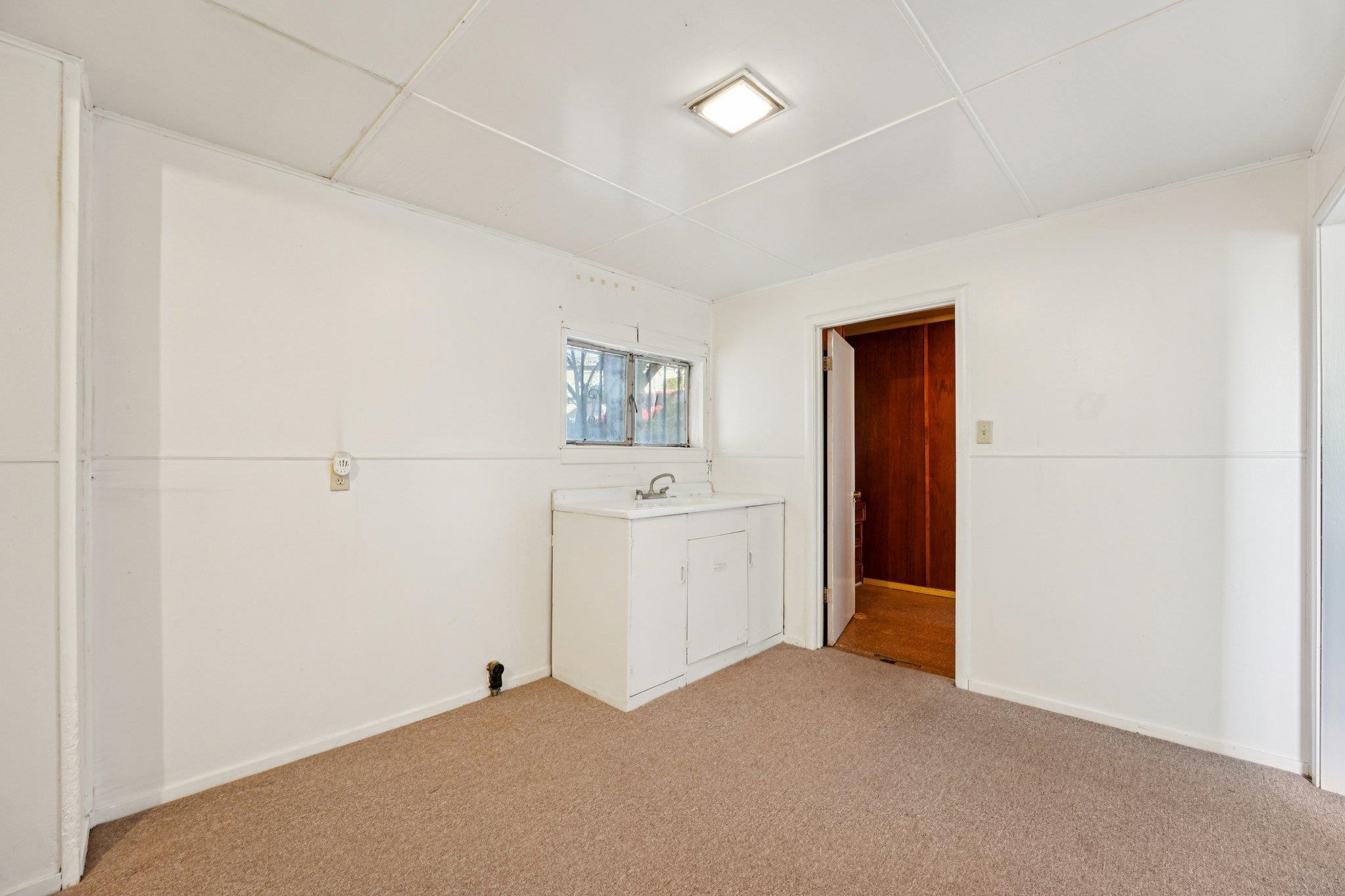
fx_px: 523
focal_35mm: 14
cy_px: 448
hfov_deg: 104.3
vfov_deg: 81.2
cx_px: 672
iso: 800
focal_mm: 14
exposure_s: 1/25
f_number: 8
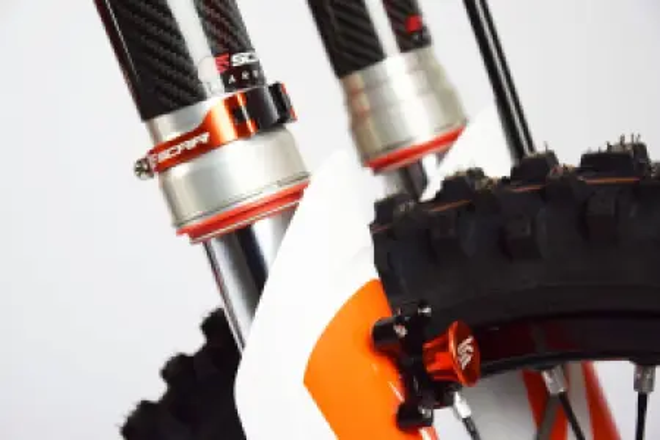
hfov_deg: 20.6
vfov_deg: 13.8
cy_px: 220
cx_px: 330
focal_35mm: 99
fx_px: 1815
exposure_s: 1/250
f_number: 5.3
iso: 560
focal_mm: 66
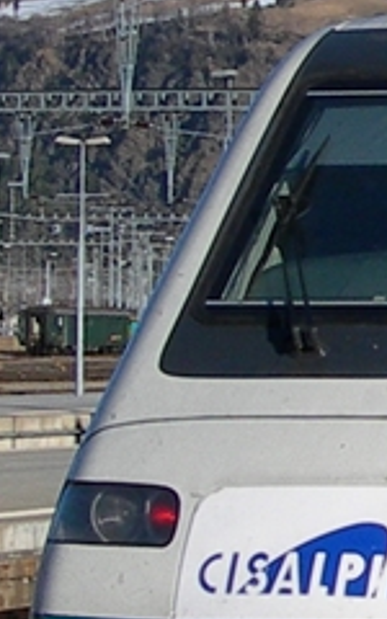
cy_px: 59
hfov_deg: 5.4
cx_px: 986
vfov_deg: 8.9
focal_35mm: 235
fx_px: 3966
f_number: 4.8
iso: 50
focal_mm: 7.8
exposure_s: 1/633
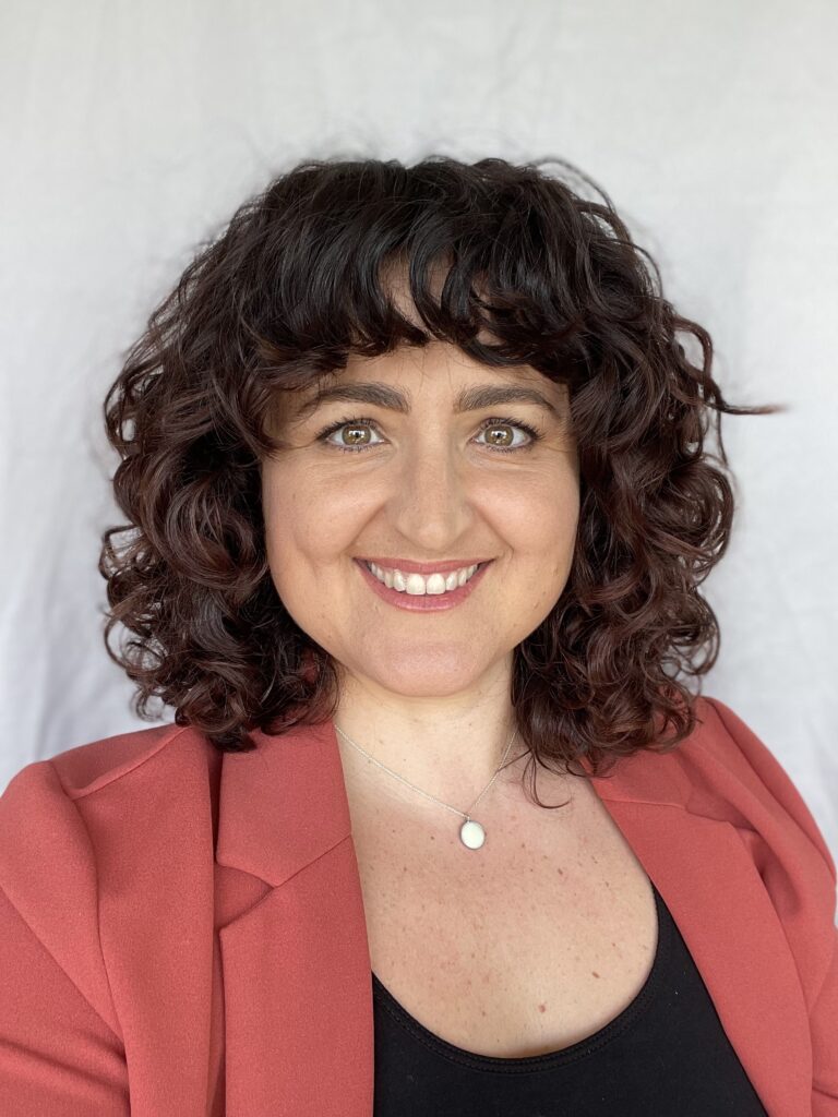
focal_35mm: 30
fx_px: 968
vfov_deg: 60.0
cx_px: 419
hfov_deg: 46.8
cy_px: 558
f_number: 2.2
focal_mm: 2.71
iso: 40
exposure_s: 1/121
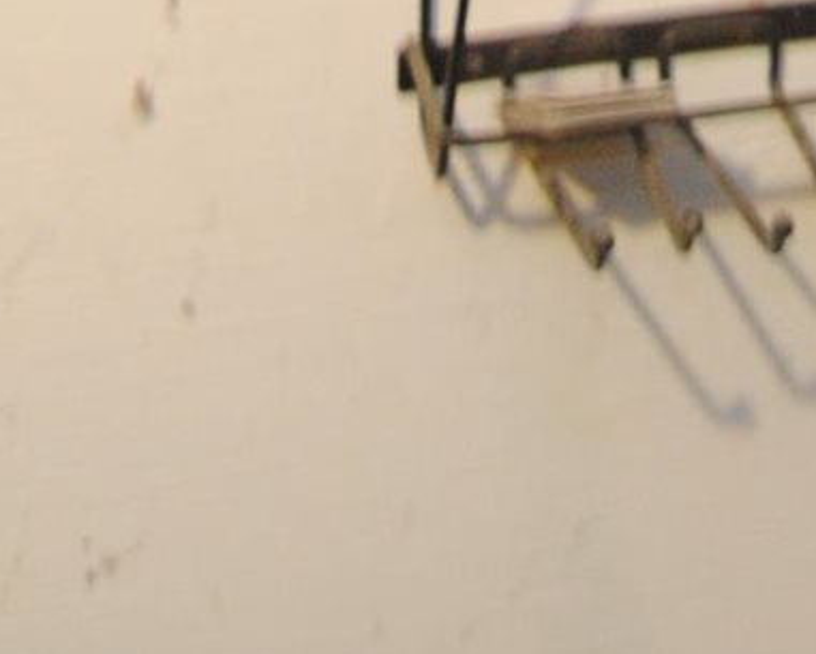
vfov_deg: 8.8
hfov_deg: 12.8
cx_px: 857
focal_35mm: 148
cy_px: -1231
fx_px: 3570
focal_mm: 13
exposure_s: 1/8
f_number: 2.8
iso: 400
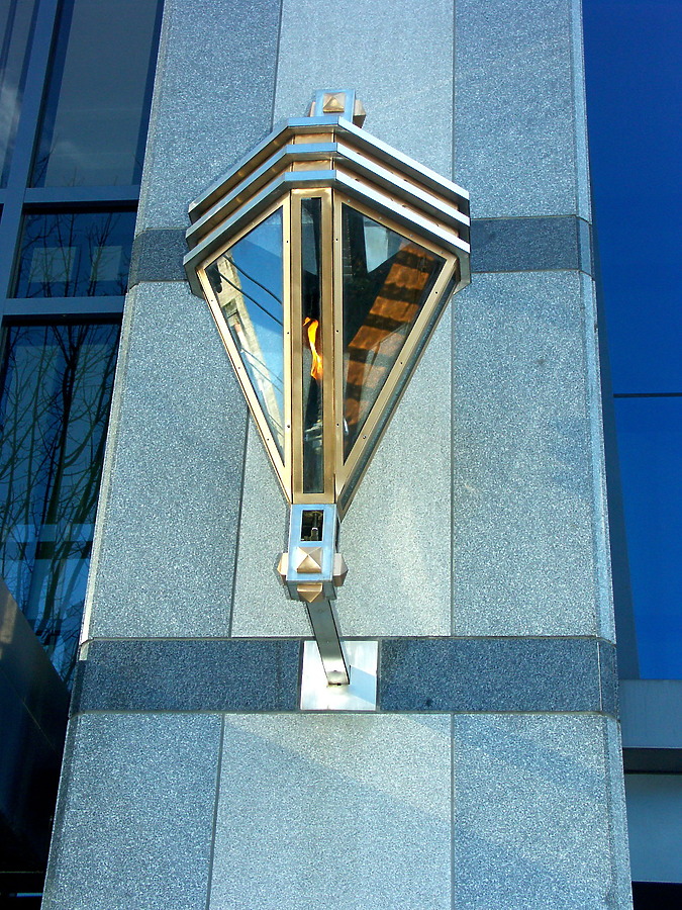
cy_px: 455
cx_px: 341
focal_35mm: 56
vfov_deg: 34.3
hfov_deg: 26.1
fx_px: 1471
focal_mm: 14.6
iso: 200
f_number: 3.5
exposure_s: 1/400
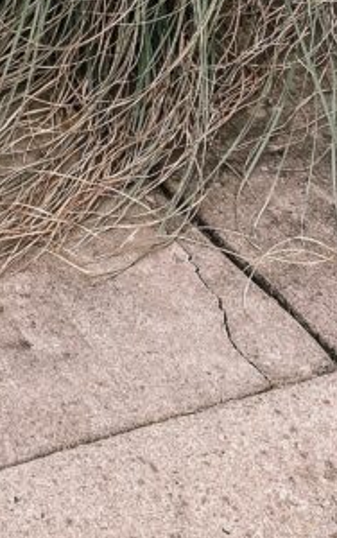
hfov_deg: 13.1
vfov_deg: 18.9
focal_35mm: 94
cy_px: -310
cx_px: -179
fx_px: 1379
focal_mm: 4.25
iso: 32
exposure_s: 1/380
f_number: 1.8
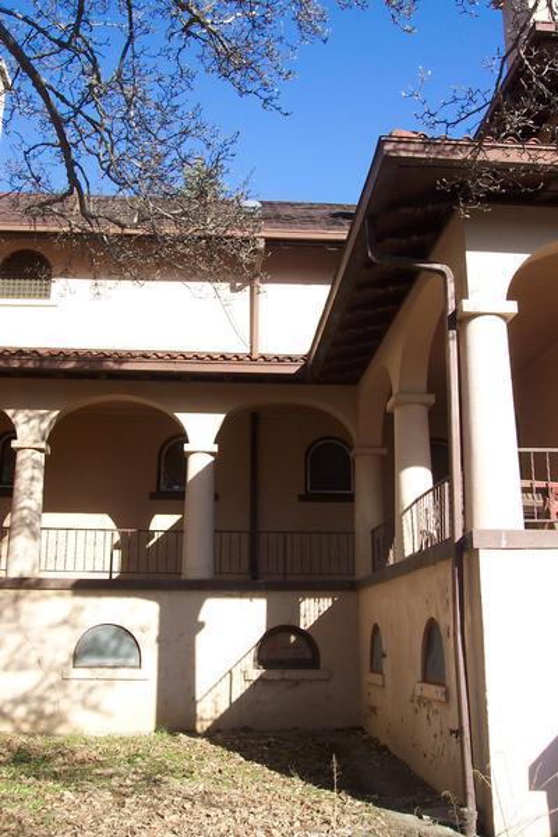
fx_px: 883
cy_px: 418
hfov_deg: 35.1
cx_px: 279
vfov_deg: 50.7
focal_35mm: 38
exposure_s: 1/350
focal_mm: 8
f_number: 4.8
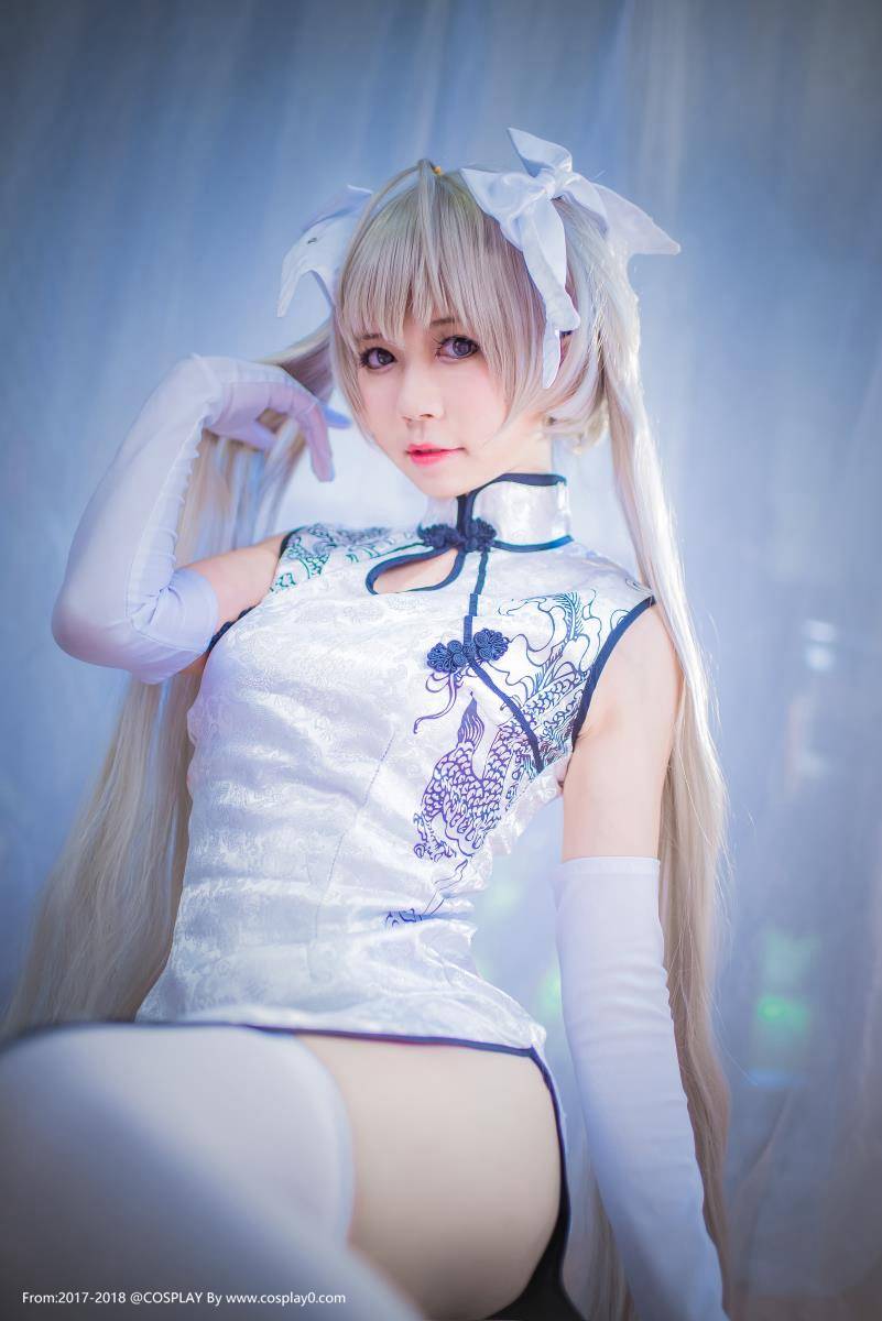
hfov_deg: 37.9
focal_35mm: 35
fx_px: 1285
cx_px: 441
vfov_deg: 54.4
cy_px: 660
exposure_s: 1/200
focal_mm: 35
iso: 200
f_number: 2
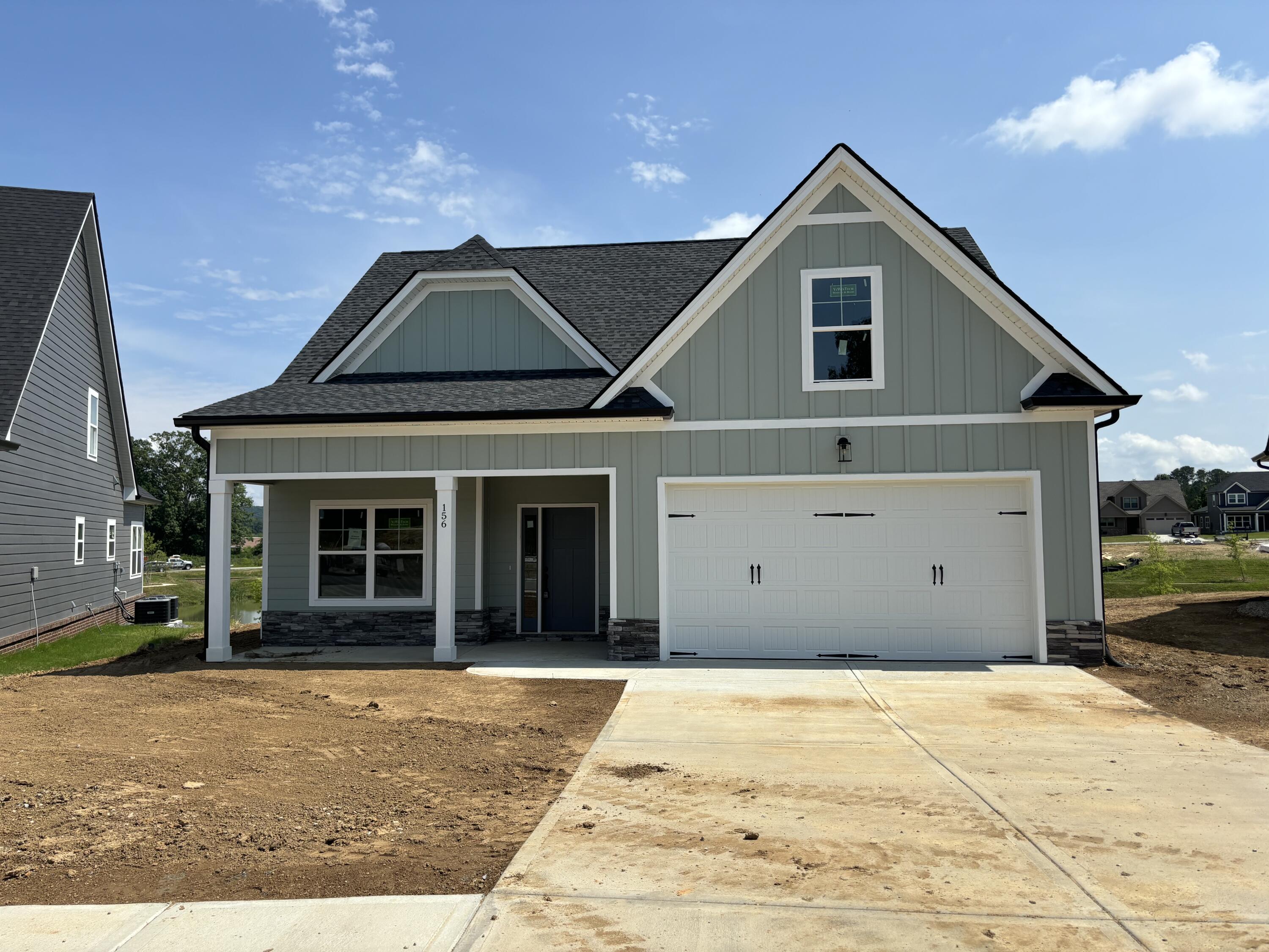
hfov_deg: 67.3
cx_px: 634
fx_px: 953
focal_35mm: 26
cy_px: 476
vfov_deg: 53.1
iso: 50
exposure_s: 1/4630
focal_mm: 5.96
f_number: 1.6
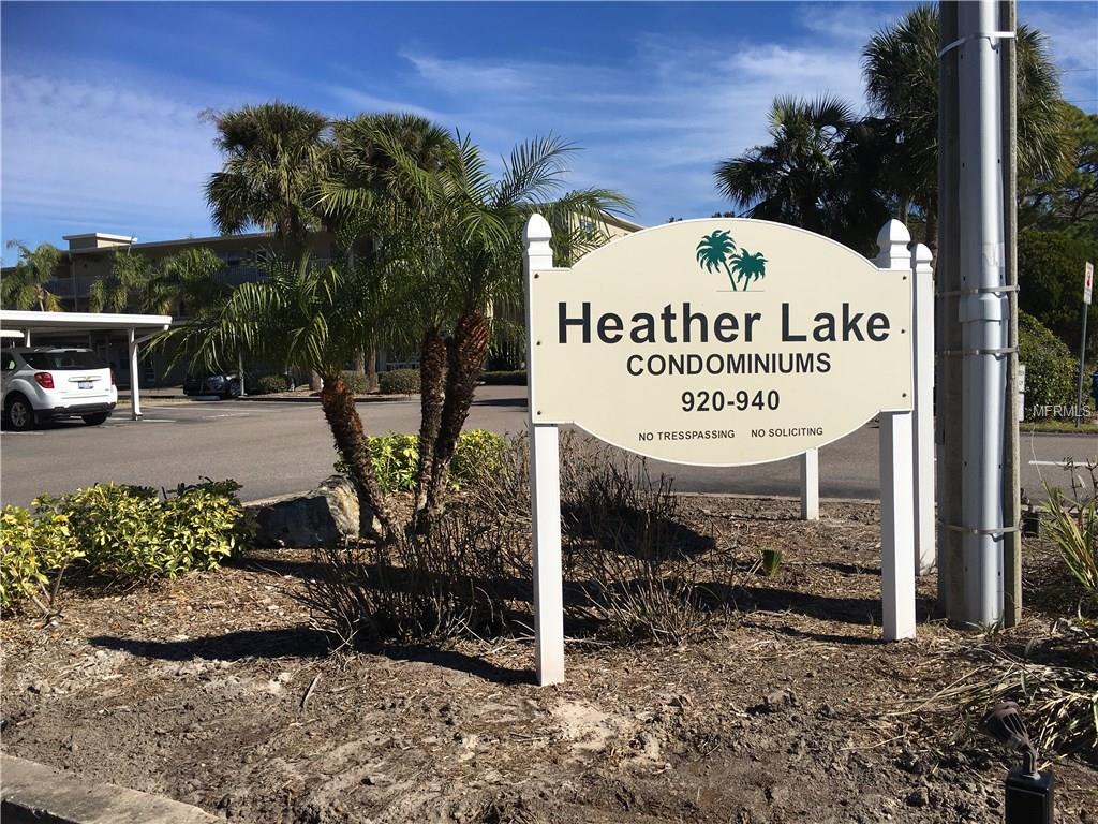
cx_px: 549
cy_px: 412
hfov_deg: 61.7
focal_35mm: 29
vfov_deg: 48.2
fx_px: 920
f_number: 2.2
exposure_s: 1/2564
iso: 25
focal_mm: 4.15
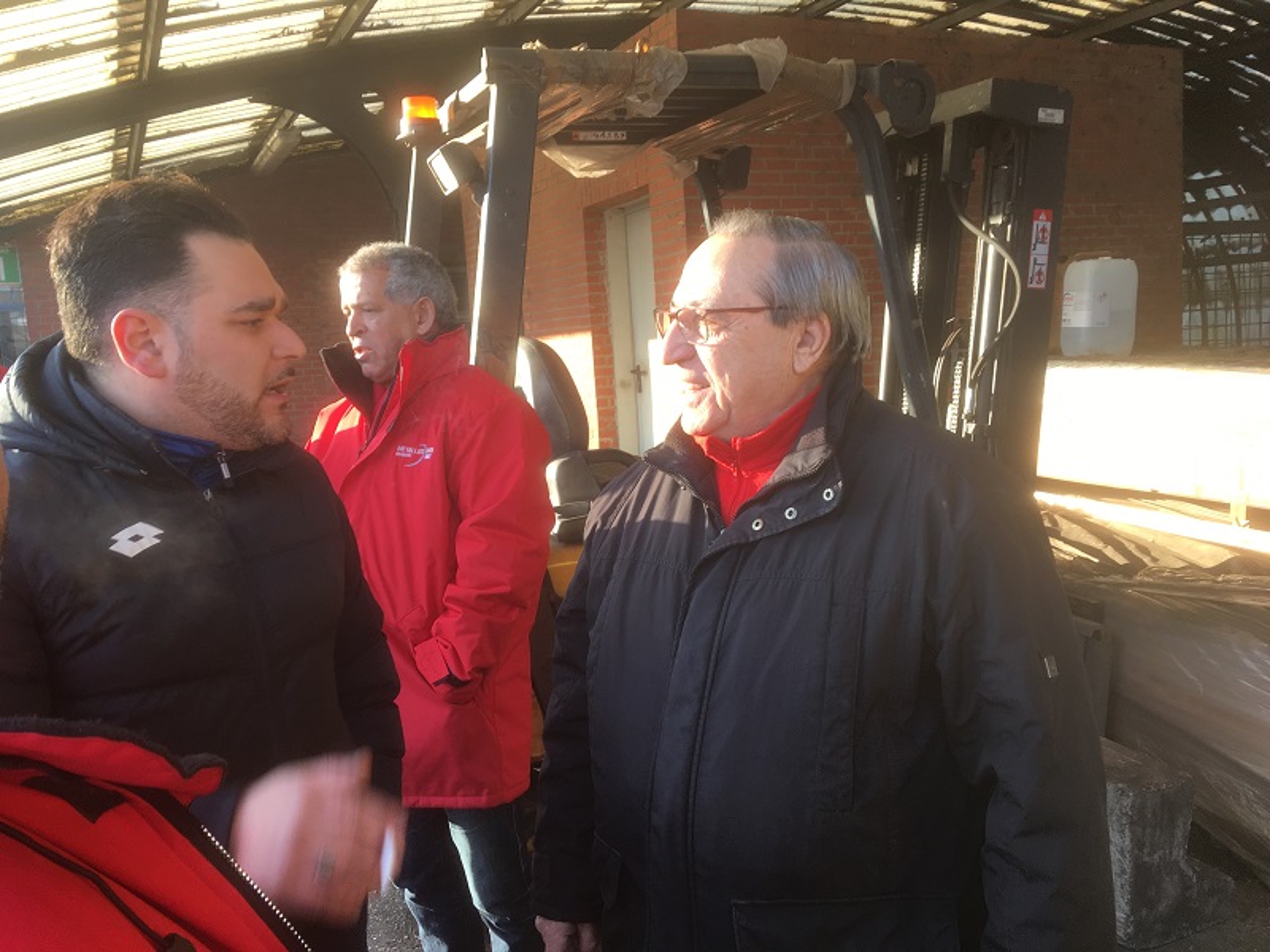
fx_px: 1064
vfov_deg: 48.2
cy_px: 476
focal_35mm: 29
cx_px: 635
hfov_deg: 61.7
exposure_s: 1/100
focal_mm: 4.15
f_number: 2.2
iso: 32
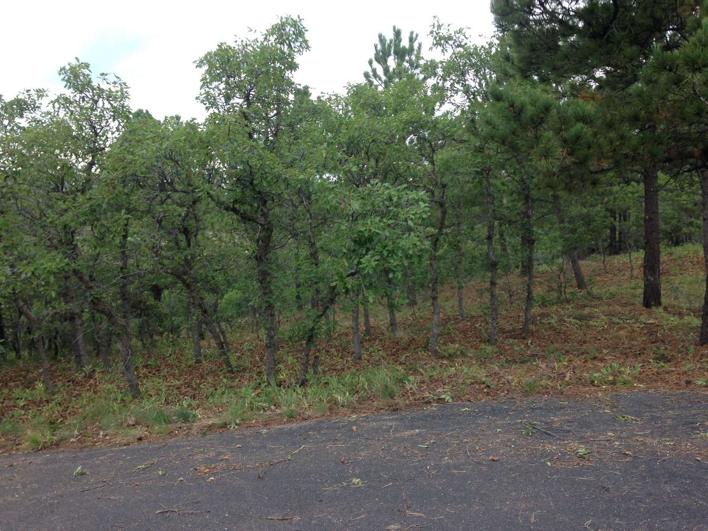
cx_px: 354
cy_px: 266
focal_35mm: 33
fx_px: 675
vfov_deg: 43.0
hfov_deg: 55.3
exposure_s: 1/196
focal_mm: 4.12
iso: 50
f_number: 2.4
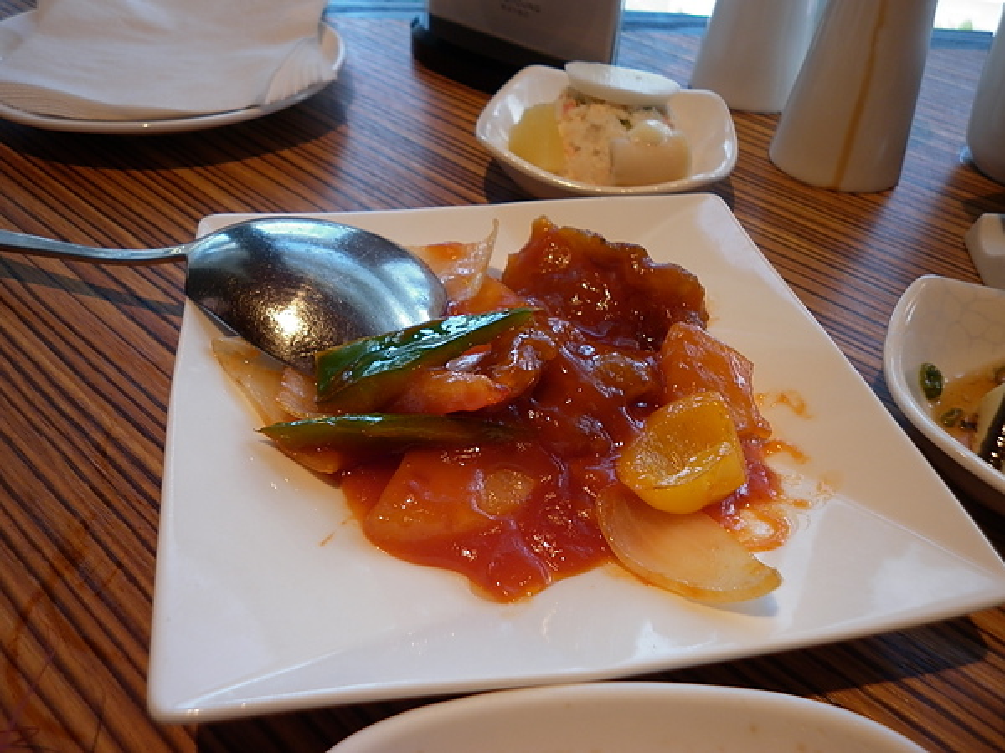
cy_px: 376
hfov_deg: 58.4
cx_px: 502
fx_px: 900
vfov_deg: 45.4
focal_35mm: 31
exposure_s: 1/30
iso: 80
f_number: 2.9
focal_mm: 5.6
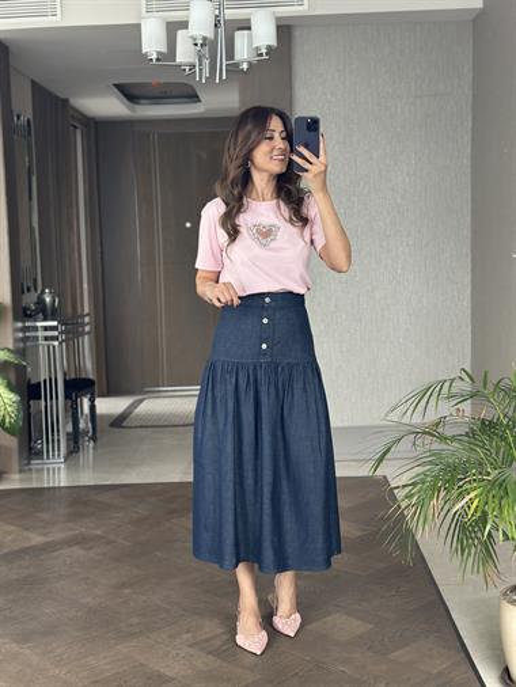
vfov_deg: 39.6
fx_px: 953
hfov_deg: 30.3
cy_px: 344
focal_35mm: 48
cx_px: 258
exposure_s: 1/60
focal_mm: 6.86
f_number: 1.78
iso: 200
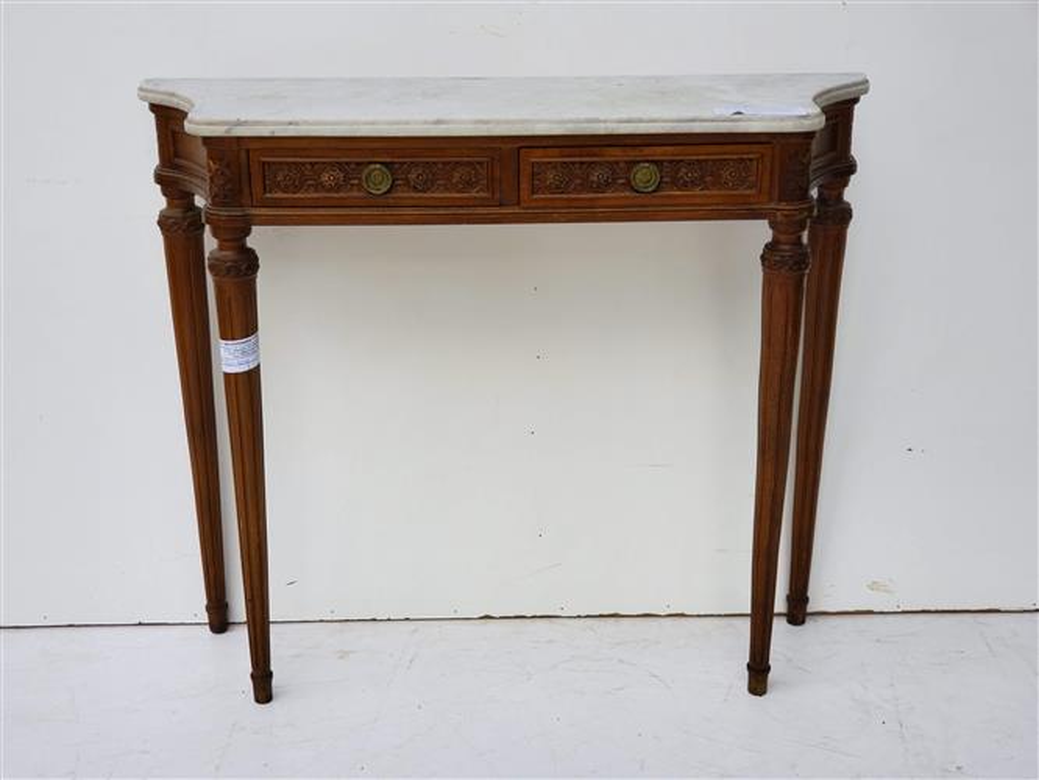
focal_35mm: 52
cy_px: 390
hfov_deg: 36.8
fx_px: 1561
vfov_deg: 28.1
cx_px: 520
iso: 64
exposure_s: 1/119
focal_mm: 6
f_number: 2.4
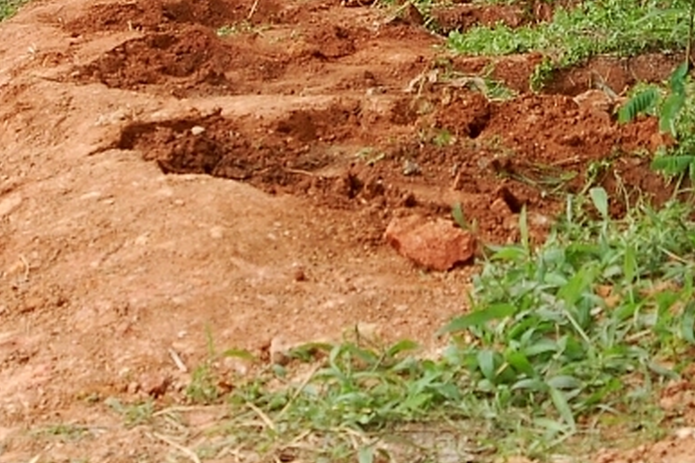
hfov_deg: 18.3
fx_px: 2143
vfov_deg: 12.1
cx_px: 514
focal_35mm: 111
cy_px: -62
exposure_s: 1/180
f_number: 6.7
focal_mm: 28
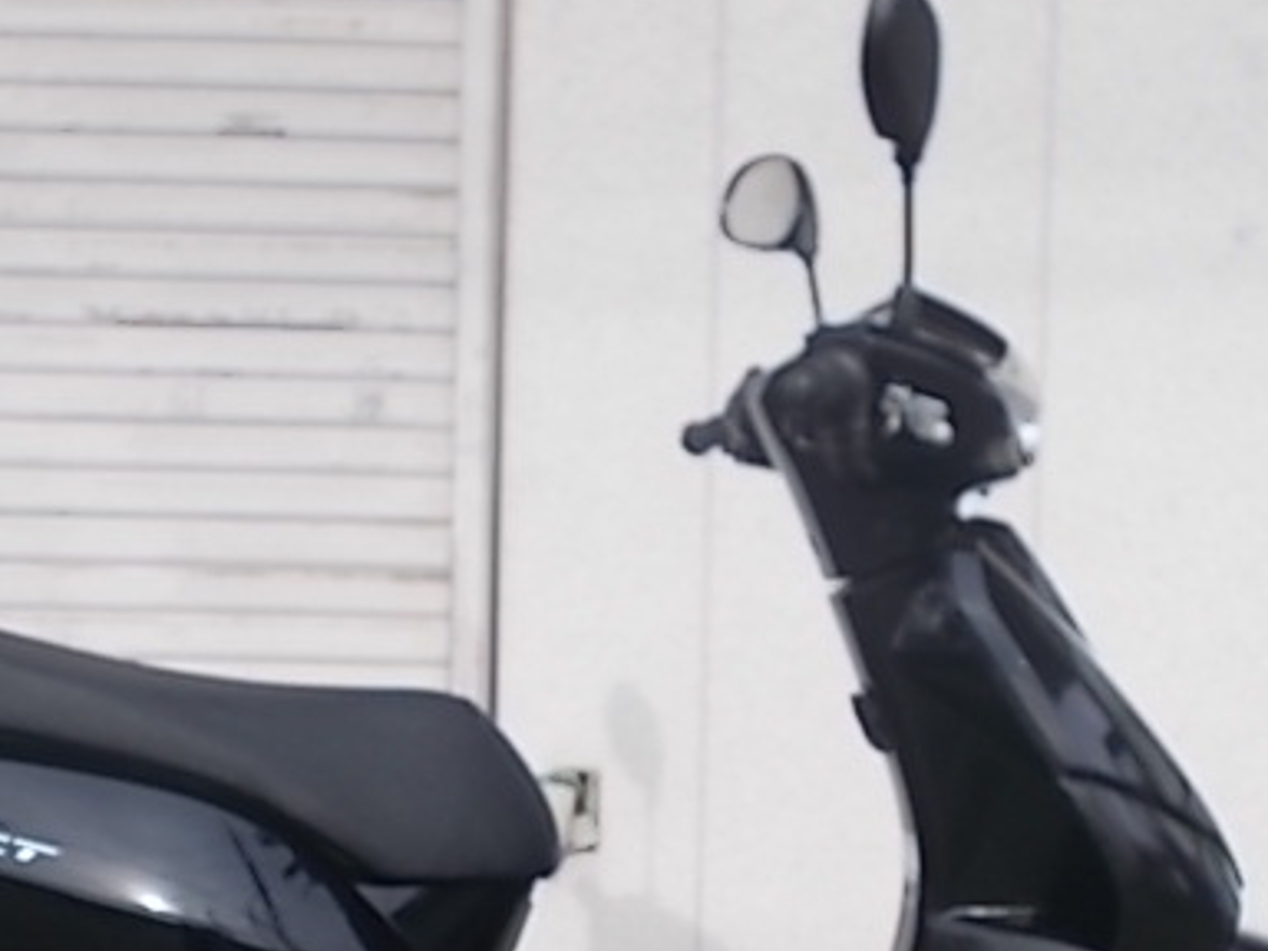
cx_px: 555
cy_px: 769
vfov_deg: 22.3
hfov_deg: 29.8
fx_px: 2381
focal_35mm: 65
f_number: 3.9
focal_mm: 6.9
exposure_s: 1/250
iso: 80
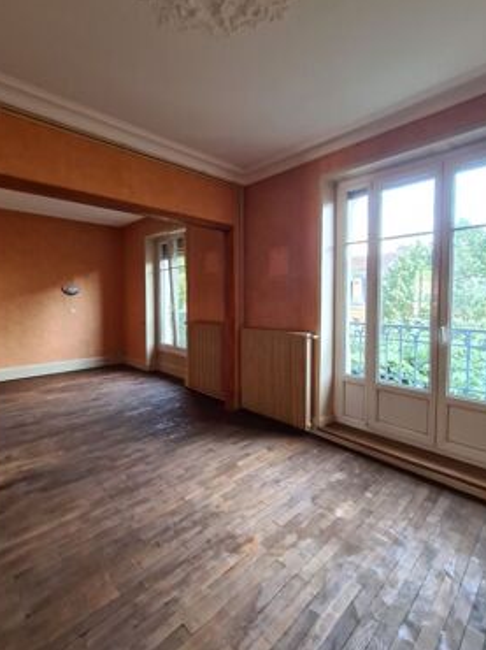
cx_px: 230
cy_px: 312
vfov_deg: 98.2
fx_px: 281
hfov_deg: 81.6
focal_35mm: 15
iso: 200
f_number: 2.2
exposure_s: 1/50
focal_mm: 2.2
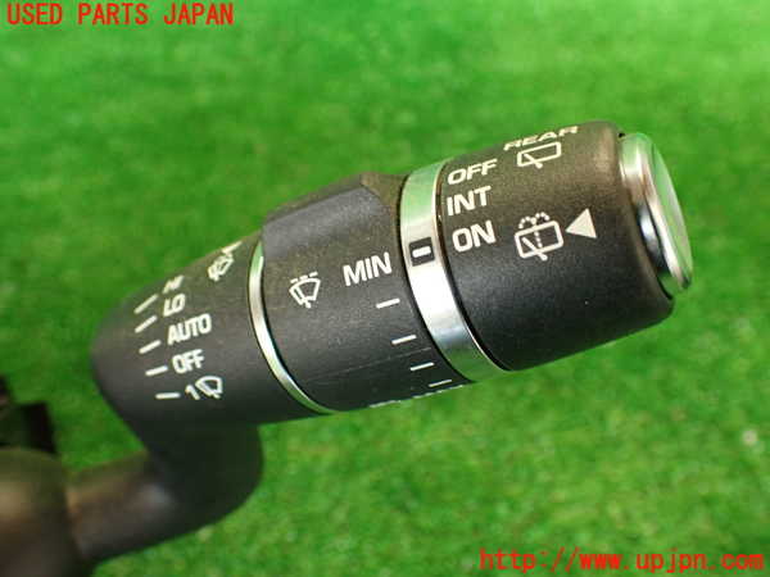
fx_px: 712
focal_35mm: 32
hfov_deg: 56.8
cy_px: 288
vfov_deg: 44.2
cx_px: 385
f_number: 2.4
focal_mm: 5.79
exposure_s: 1/30
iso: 250
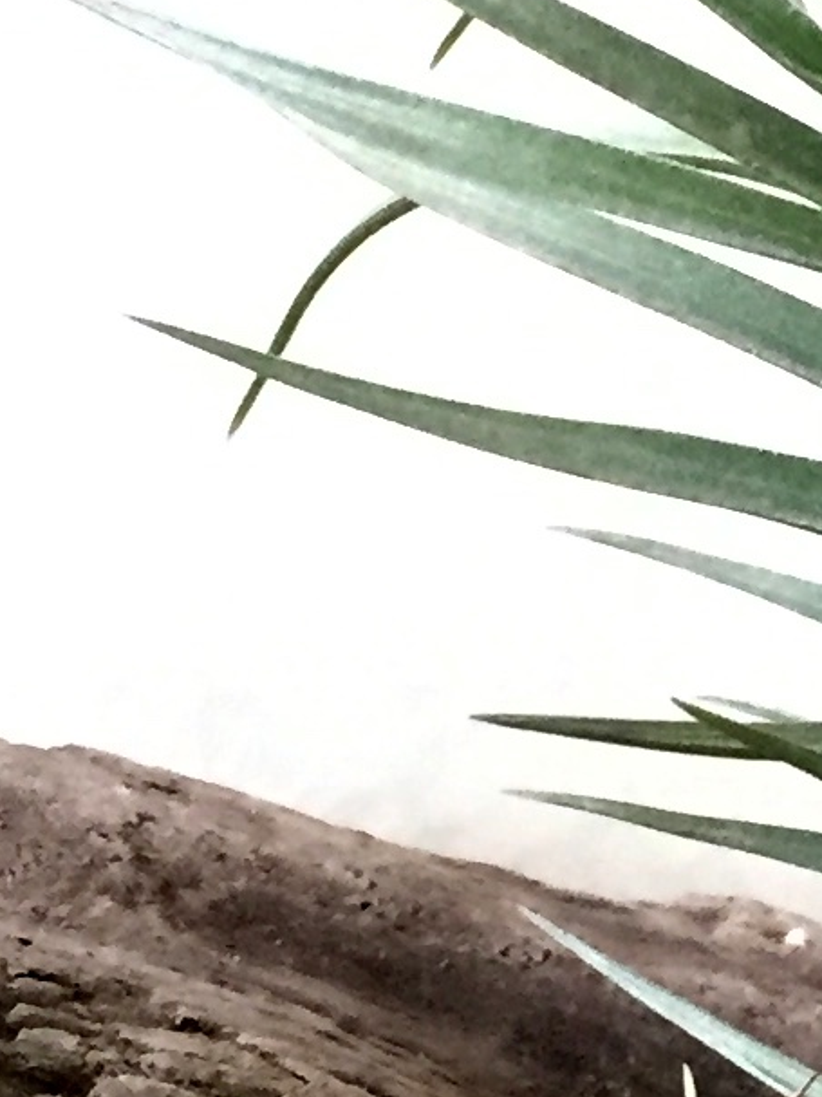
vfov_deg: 12.6
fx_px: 4941
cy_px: 728
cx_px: 1505
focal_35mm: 156
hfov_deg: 9.1
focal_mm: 4.15
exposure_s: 1/15
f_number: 2.2
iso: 320
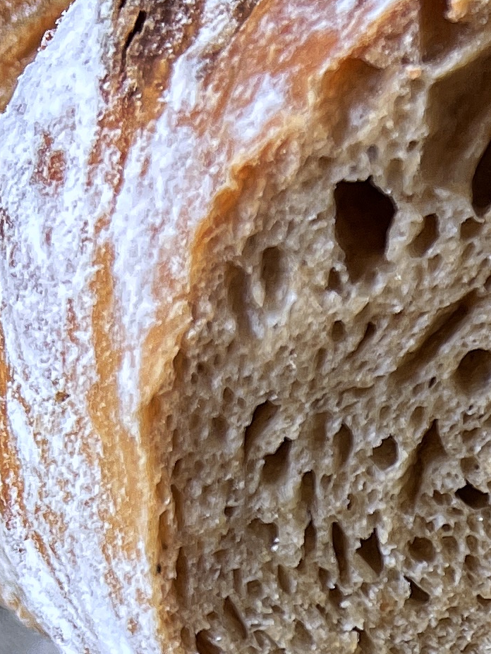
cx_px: 867
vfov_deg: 15.2
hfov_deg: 12.1
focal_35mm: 113
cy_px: 1151
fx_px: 2137
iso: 50
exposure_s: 1/100
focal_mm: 5.7
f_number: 1.5
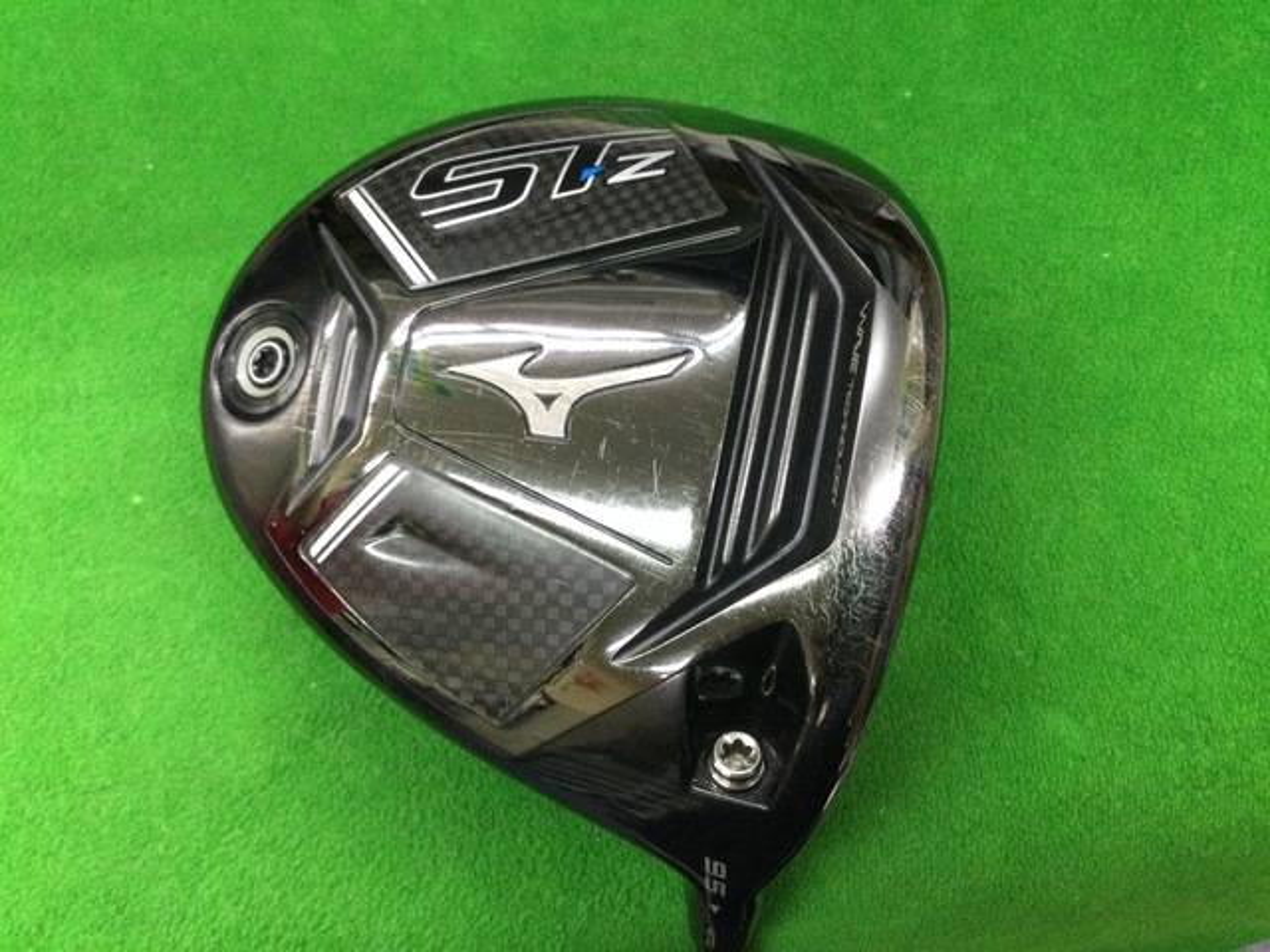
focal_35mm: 31
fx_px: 1137
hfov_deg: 58.4
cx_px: 635
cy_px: 476
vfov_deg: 45.4
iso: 200
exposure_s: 1/30
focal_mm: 3.3
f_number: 2.4
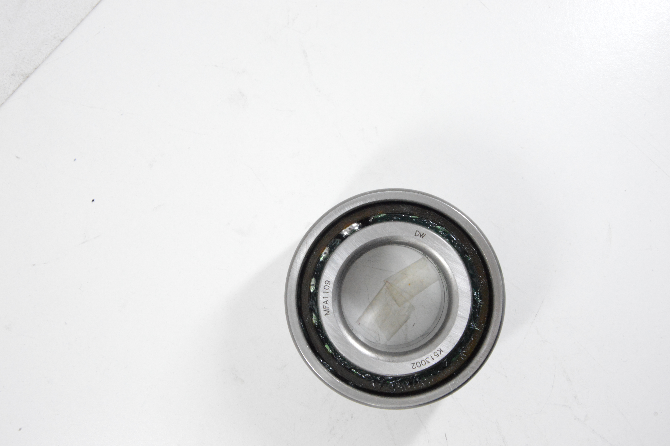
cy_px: 223
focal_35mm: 57
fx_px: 1060
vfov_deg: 23.7
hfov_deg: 35.1
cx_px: 335
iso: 3200
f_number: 7.1
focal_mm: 38
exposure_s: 1/100
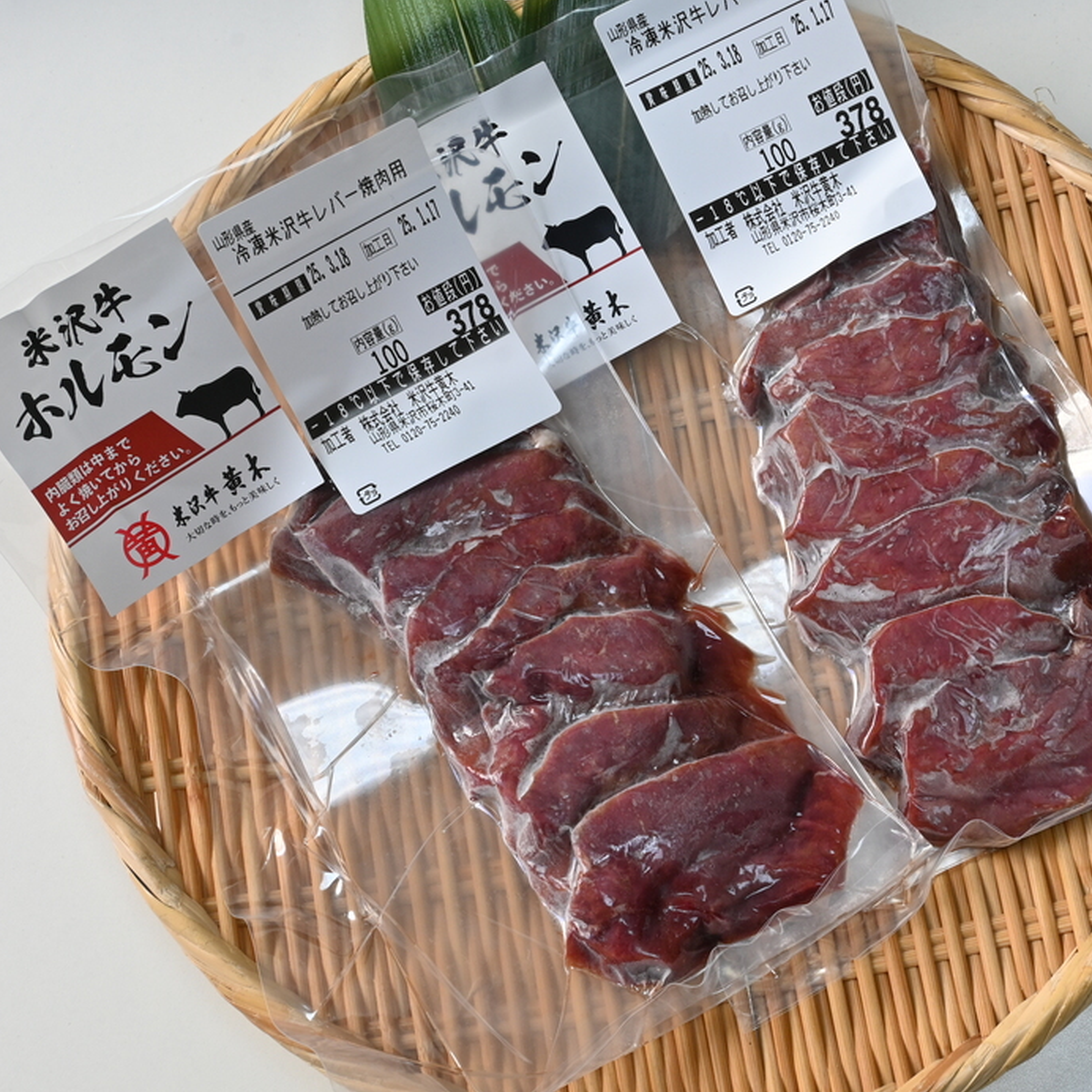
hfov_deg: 33.2
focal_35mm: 51
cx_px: 705
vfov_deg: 33.4
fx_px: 1819
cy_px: 548
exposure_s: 1/40
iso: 400
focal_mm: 26.5
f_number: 11
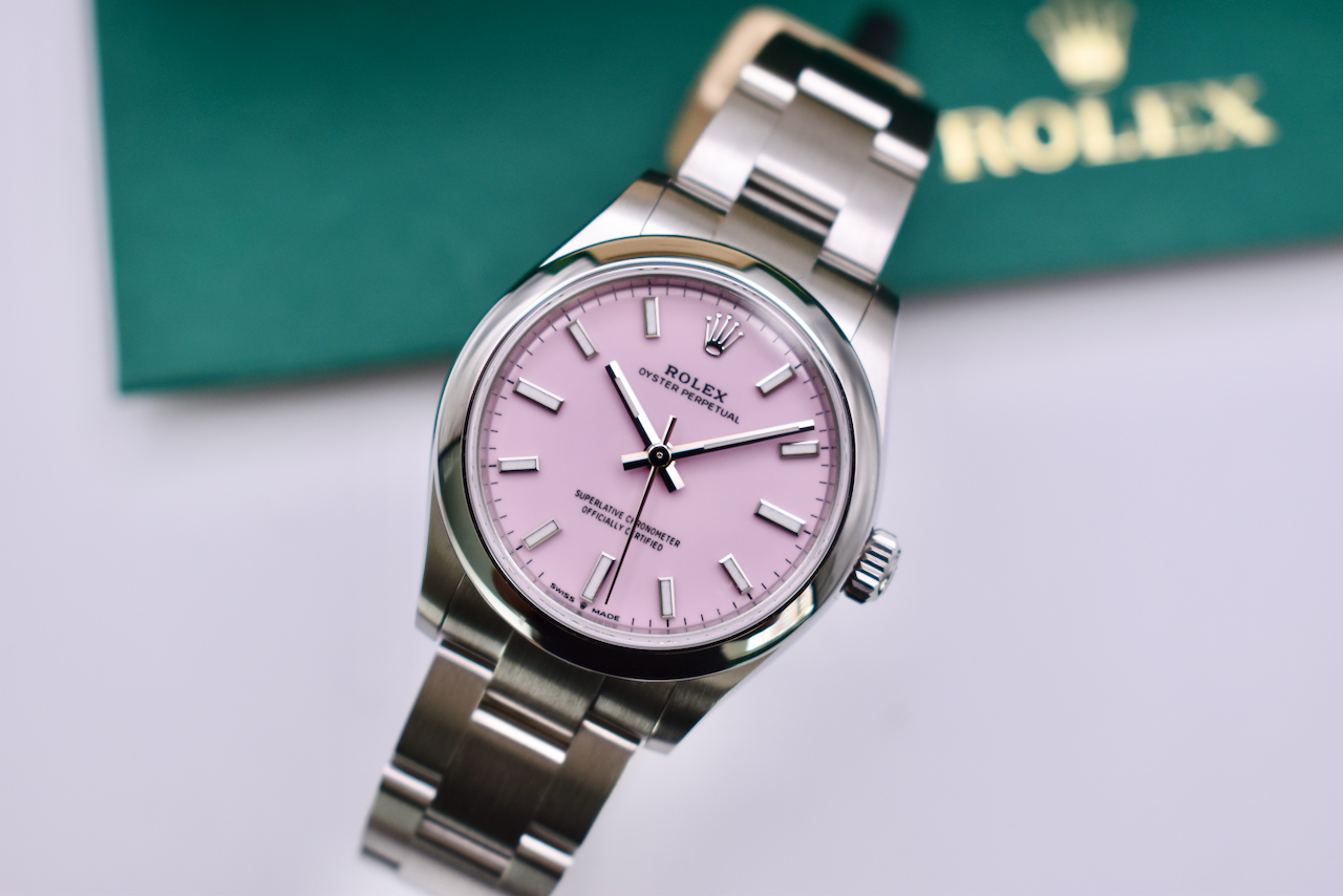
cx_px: 672
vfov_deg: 21.6
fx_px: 2351
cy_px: 448
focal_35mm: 63
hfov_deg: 31.9
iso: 400
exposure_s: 1/125
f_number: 5.6
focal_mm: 42
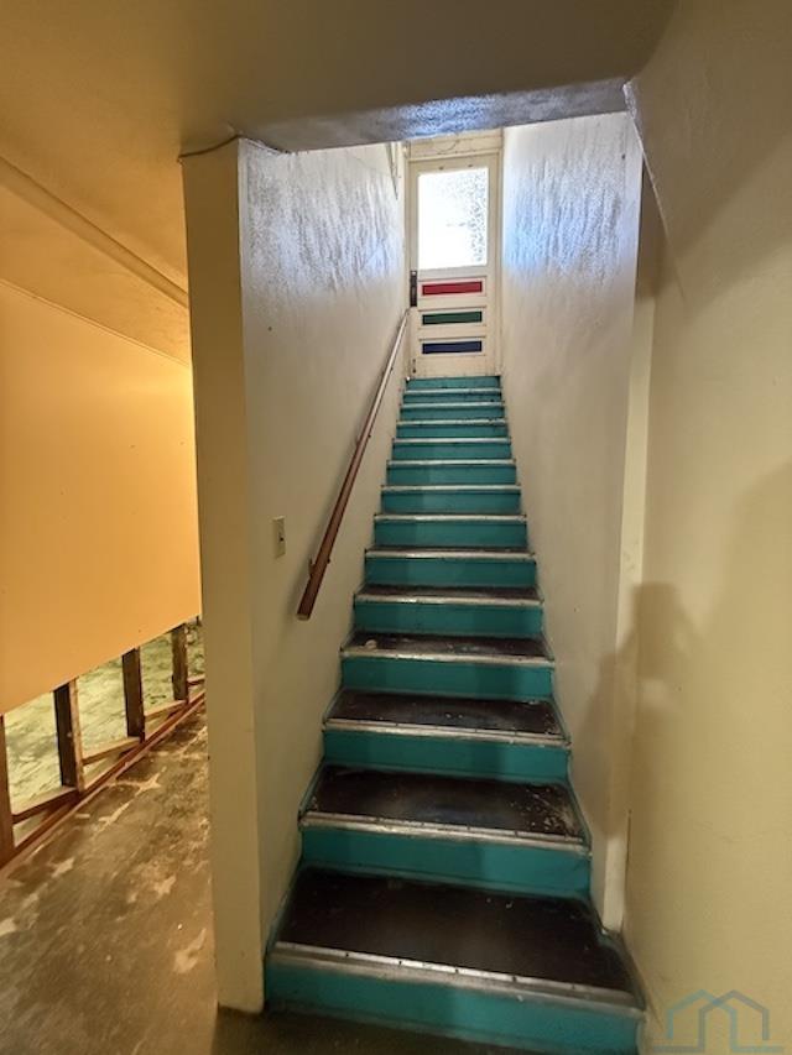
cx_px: 396
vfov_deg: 102.1
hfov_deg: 85.7
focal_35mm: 14
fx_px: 427
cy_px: 528
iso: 1250
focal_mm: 2.22
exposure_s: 1/60
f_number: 2.2
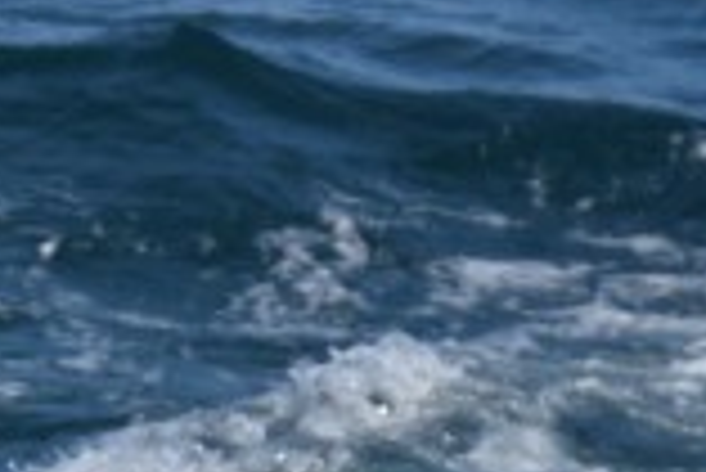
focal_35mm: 1030
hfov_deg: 2.0
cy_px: 468
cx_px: 162
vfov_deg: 1.3
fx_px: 20218
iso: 200
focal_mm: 100
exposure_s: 1/1600
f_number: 5.6
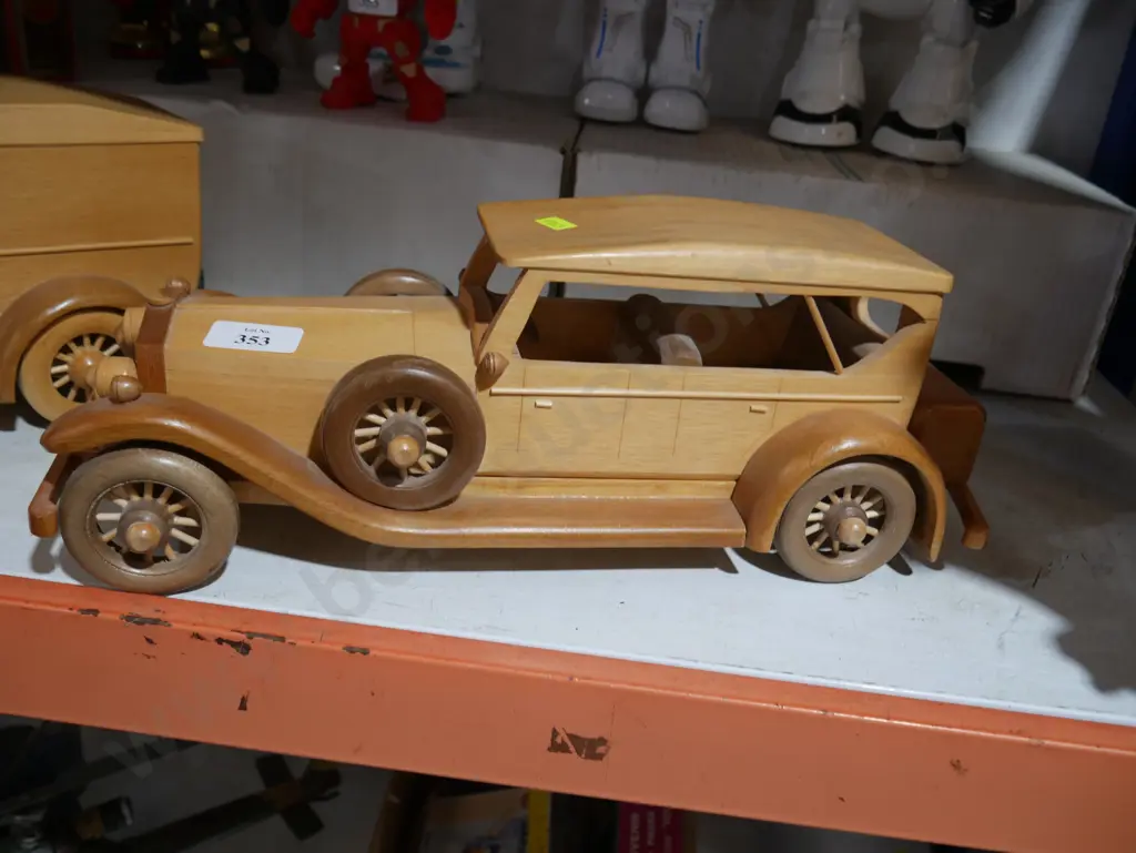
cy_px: 426
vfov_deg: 46.8
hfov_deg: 59.9
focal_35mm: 30
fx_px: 985
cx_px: 568
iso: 320
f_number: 3.6
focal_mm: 15
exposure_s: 1/60
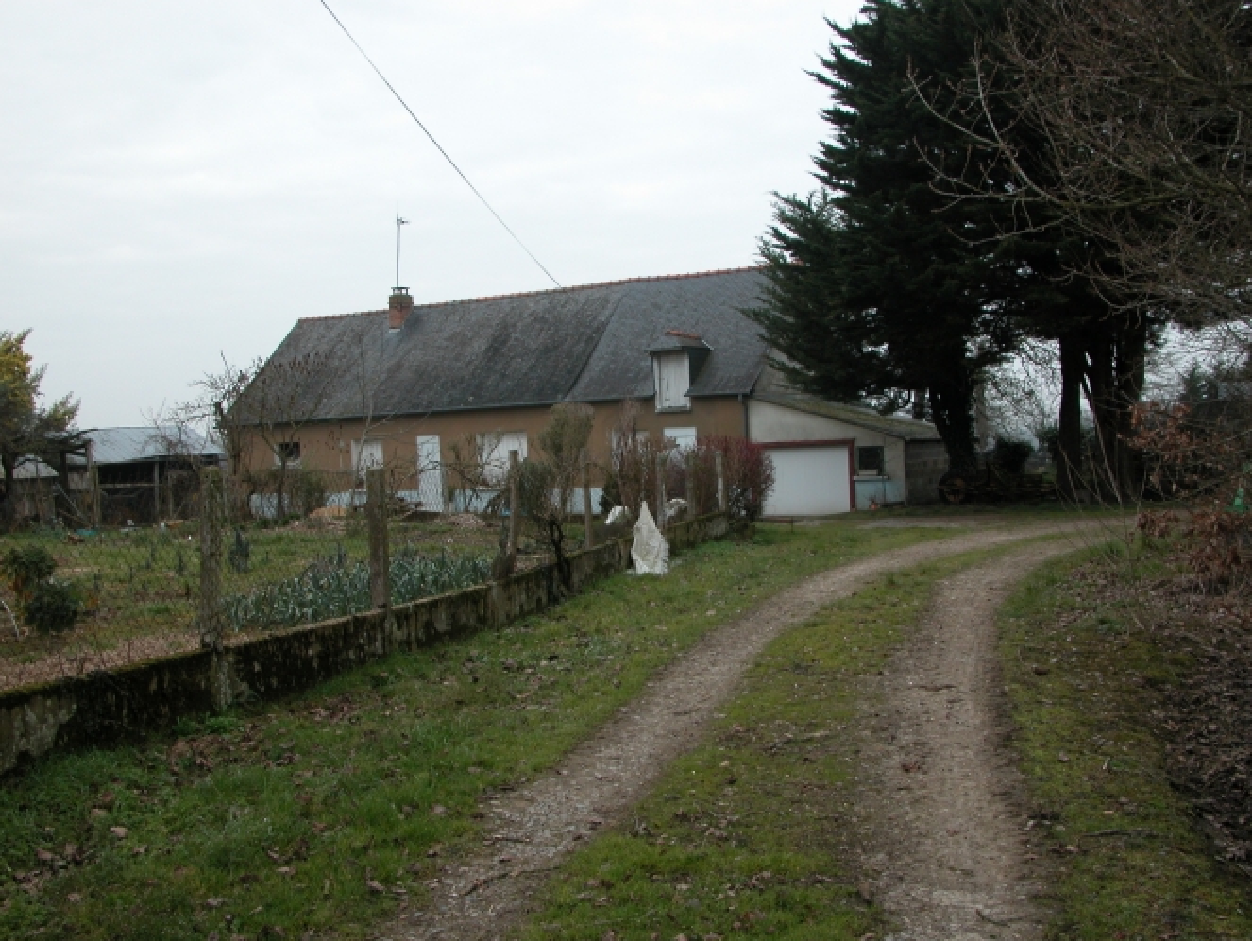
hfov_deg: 51.3
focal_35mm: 36
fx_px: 1303
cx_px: 629
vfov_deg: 39.7
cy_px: 478
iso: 100
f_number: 5
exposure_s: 1/192
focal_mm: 8.9
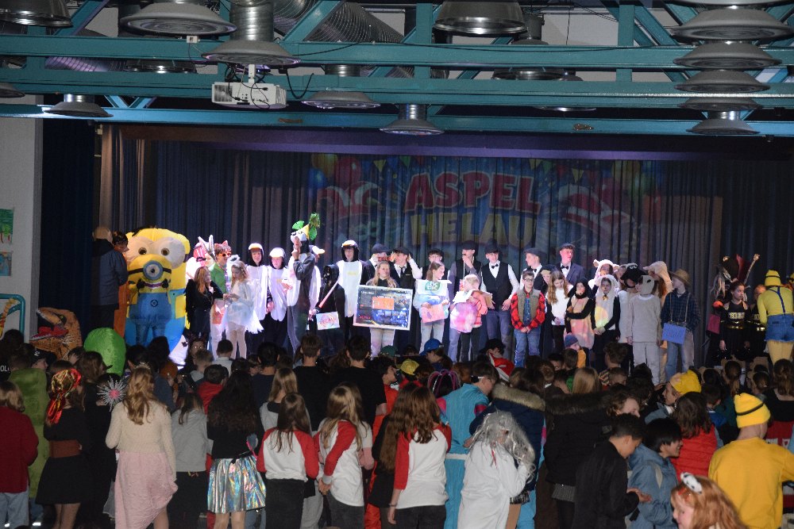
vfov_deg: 17.5
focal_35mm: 78
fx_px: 1720
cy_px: 264
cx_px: 397
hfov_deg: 26.0
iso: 1250
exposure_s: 1/60
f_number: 3.8
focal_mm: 52
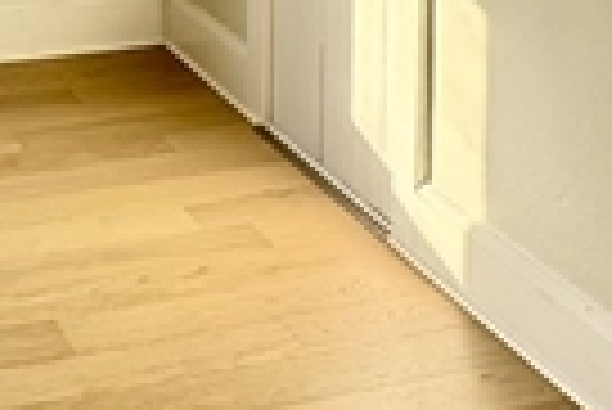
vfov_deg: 15.6
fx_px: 1395
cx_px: 27
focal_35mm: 82
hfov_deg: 23.9
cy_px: -180
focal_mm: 2.22
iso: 40
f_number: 2.2
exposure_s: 1/218
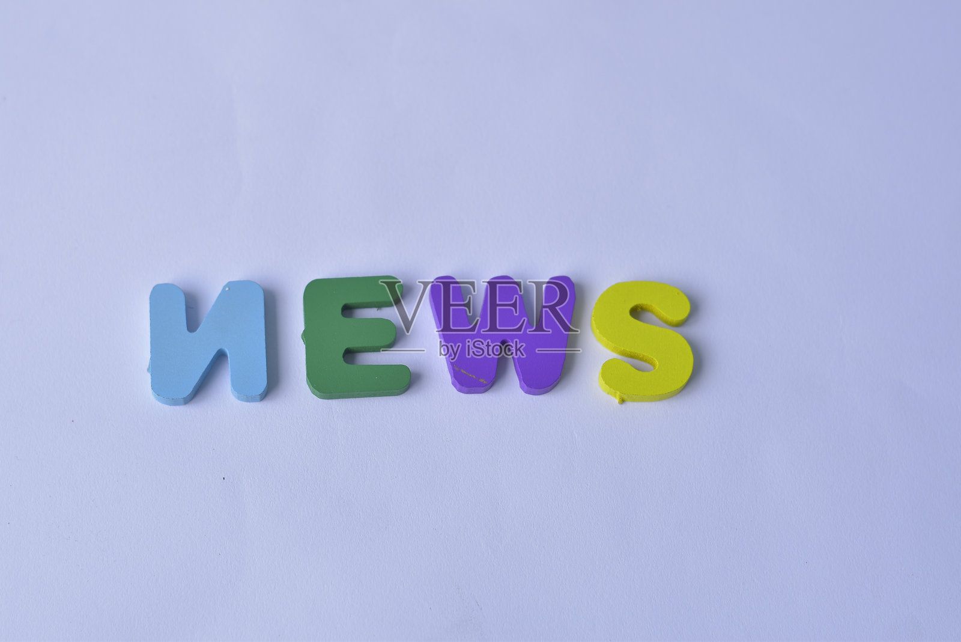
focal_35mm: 75
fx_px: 2003
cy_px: 321
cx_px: 480
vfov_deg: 18.2
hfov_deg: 27.0
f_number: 3.5
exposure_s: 1/250
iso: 100
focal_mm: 50
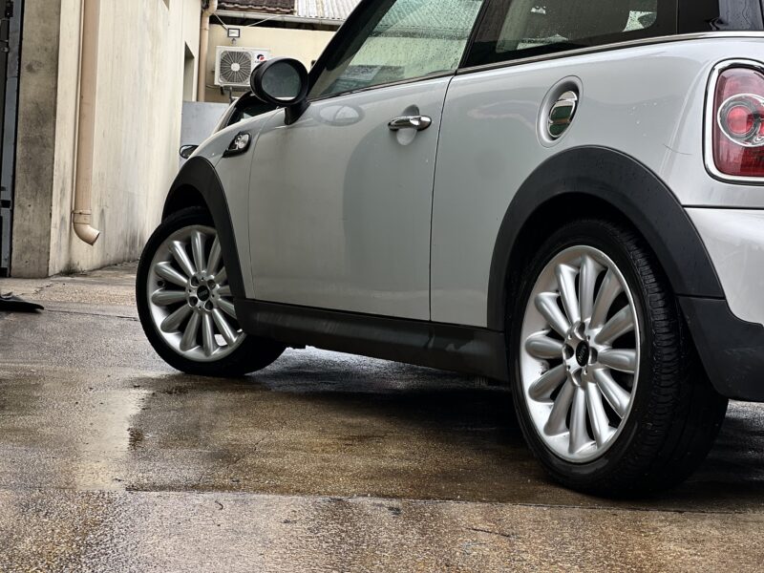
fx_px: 1699
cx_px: 382
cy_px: 286
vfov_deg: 19.1
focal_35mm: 77
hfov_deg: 25.3
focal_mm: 9
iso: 25
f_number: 2.8
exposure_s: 1/192
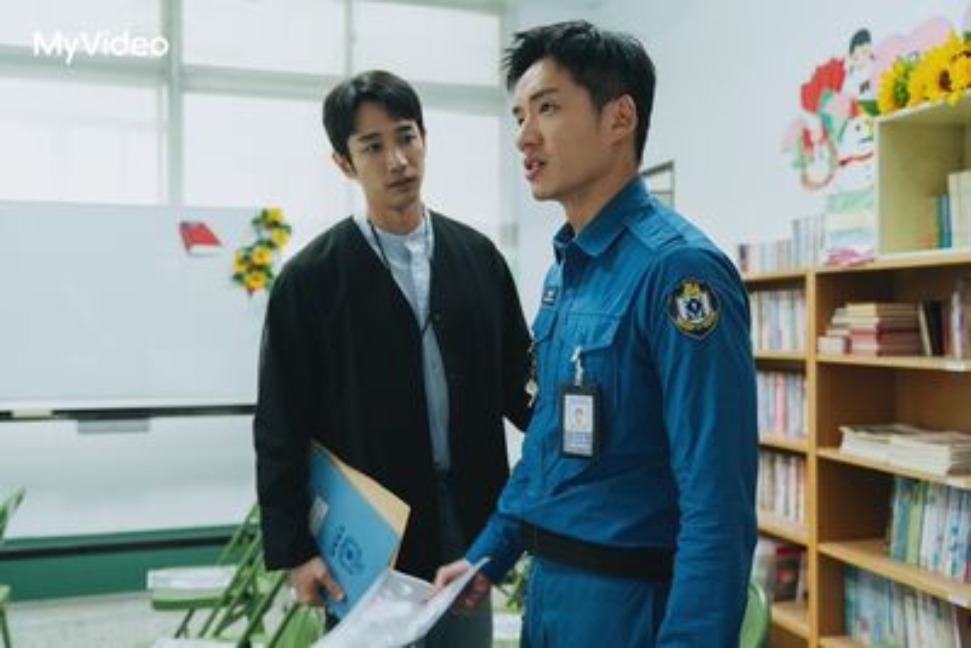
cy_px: 324
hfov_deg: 58.7
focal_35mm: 32
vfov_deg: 41.1
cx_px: 486
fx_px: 863
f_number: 2.8
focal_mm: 32
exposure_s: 1/160
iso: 1600
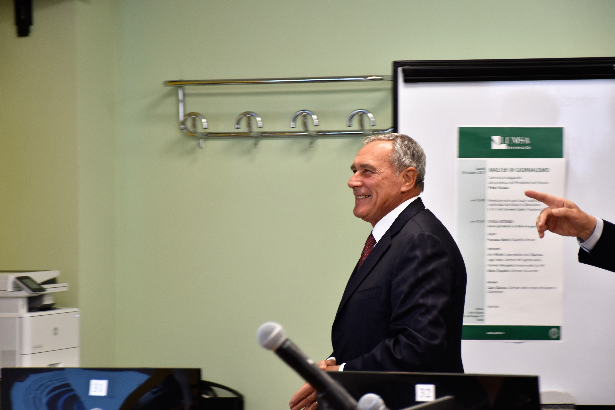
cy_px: 206
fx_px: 2451
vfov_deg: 9.6
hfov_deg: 14.3
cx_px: 310
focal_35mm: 144
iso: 640
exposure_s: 1/60
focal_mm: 95
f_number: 5.3
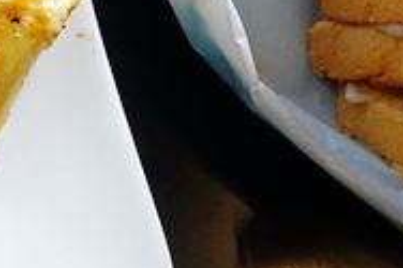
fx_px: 928
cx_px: -225
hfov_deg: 20.5
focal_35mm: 83
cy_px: 93
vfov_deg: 16.4
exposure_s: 1/50
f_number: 5
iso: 800
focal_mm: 8.8
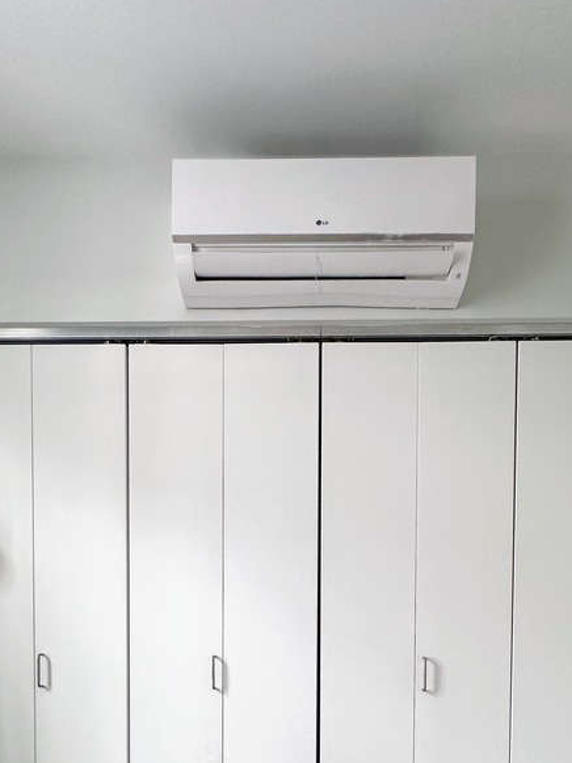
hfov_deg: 53.0
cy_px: 650
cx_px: 289
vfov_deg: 59.8
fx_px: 573
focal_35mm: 26
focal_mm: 2.22
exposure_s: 1/99
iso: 160
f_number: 2.2
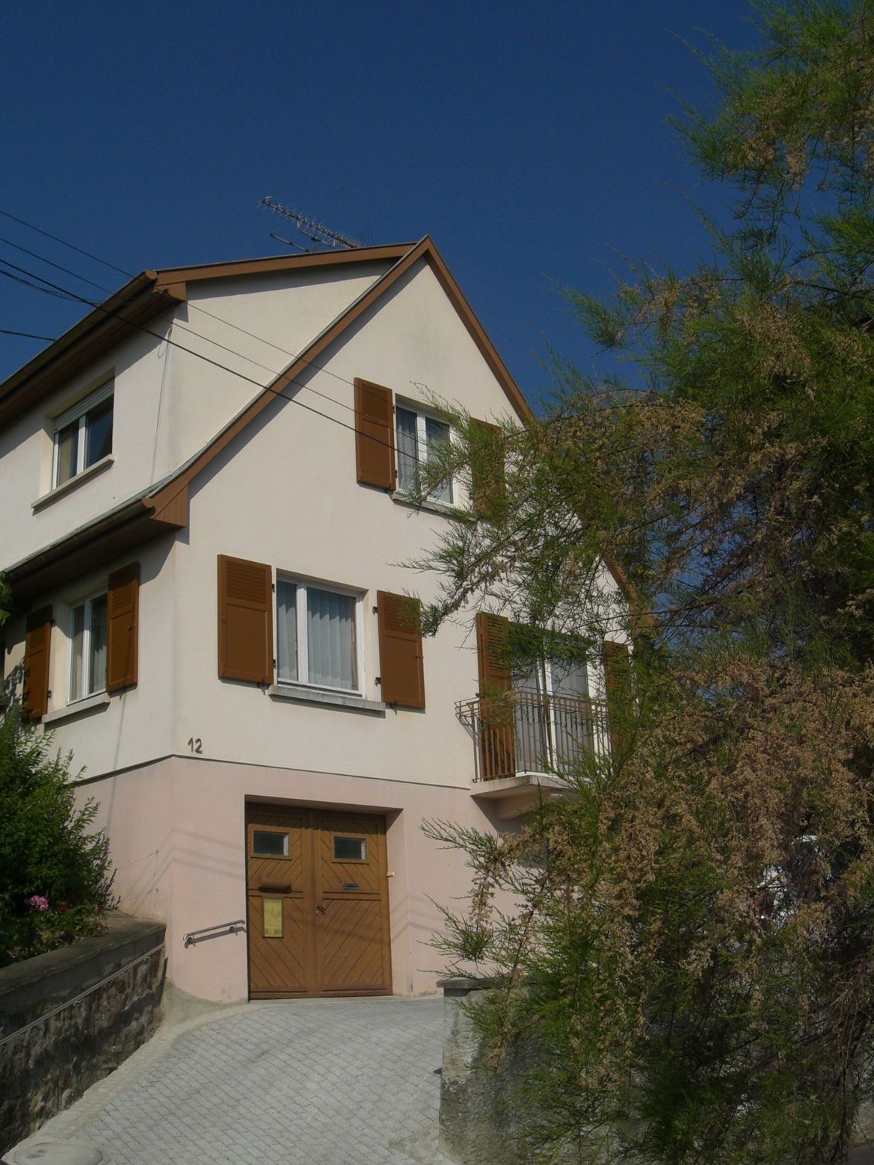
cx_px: 430
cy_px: 571
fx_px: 1313
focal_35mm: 39
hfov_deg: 36.8
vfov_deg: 47.9
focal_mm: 6.3
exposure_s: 1/2000
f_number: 4.4
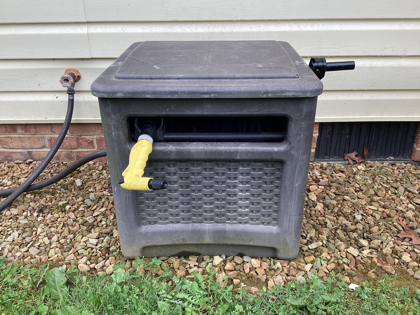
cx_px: 210
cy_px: 158
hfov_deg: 58.3
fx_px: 376
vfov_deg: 45.4
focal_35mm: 31
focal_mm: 3.3
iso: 25
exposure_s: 1/237
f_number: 2.4
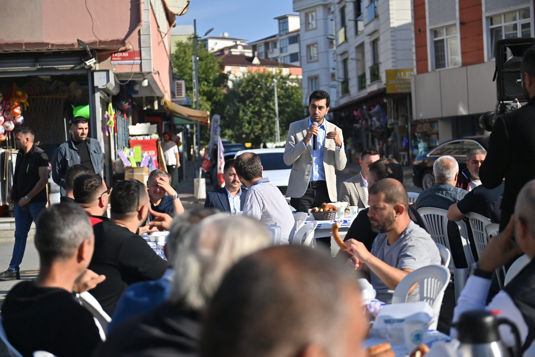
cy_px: 178
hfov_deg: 34.5
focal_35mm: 58
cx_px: 268
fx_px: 862
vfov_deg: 23.4
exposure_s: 1/8000
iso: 250
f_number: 2.8
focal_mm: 58
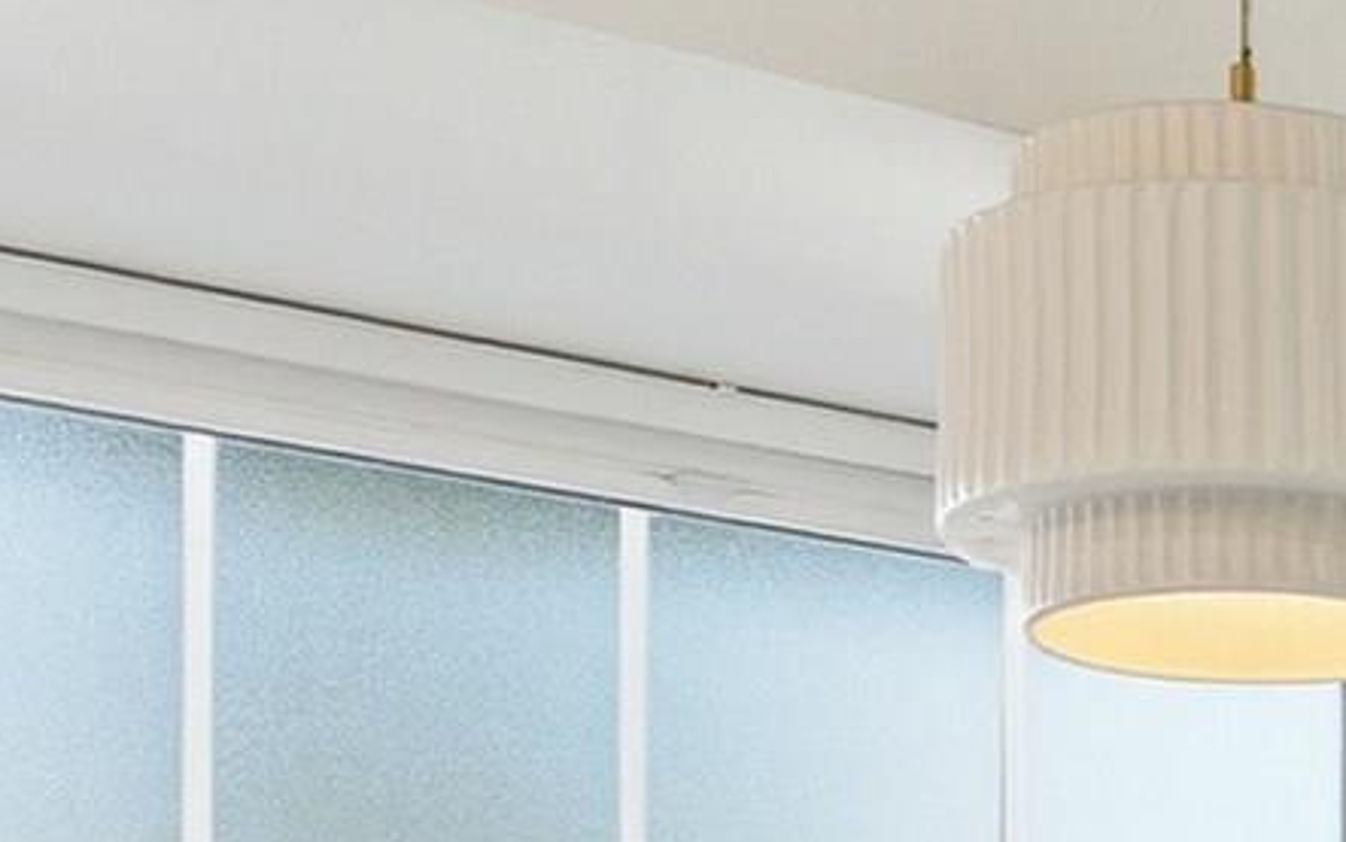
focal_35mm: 113
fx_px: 4146
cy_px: 1410
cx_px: 2136
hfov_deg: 16.5
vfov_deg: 11.0
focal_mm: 16
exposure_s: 1/250
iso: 200
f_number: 8
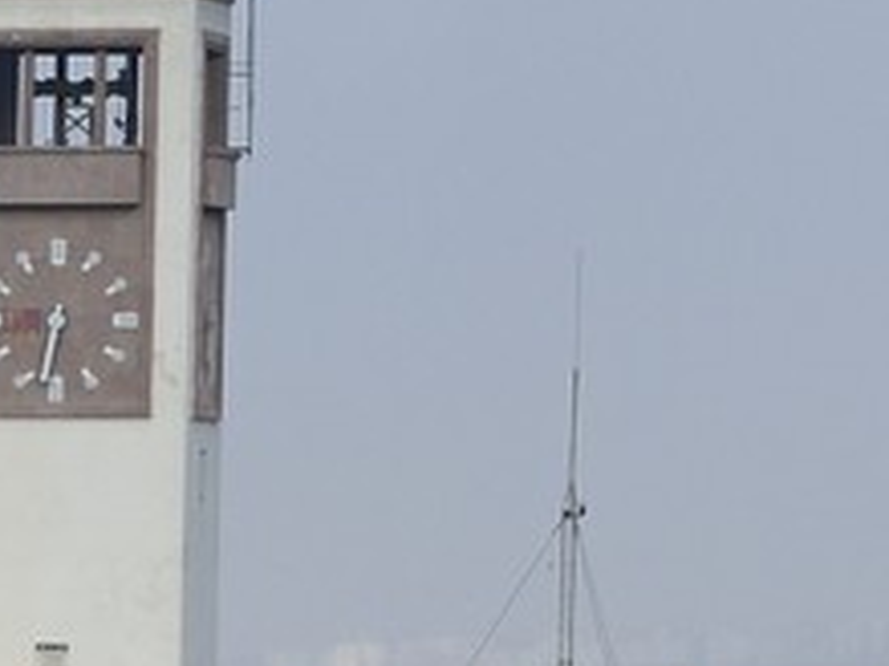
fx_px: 20175
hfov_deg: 2.5
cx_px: -1936
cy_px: 1775
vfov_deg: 1.9
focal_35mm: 786
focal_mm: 112
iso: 200
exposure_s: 1/200
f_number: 11
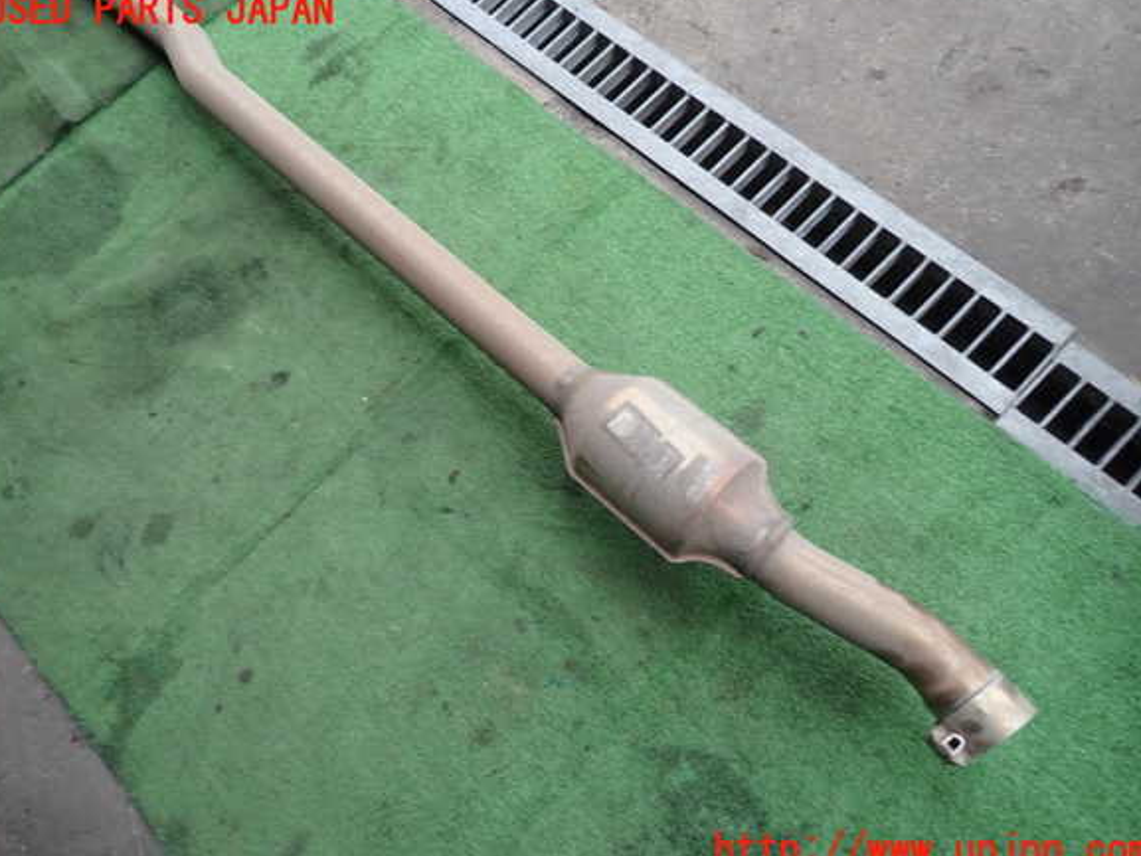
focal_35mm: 26
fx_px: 857
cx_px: 568
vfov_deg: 53.1
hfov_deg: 67.3
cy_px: 431
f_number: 2
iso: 200
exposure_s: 1/40
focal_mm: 4.5
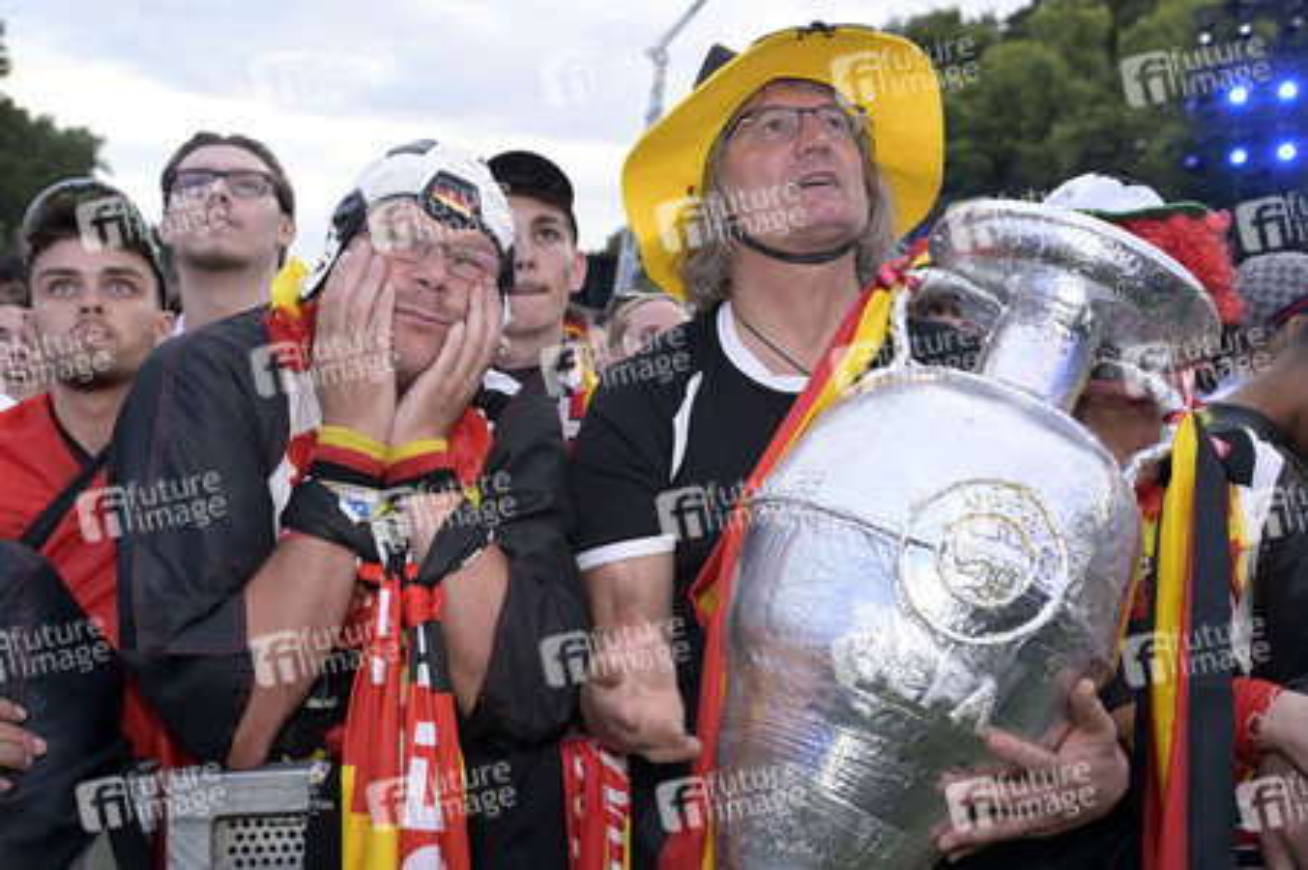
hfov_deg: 39.6
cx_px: 654
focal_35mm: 50
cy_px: 435
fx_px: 1815
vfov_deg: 27.0
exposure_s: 1/40
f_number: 5.6
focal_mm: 50
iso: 640
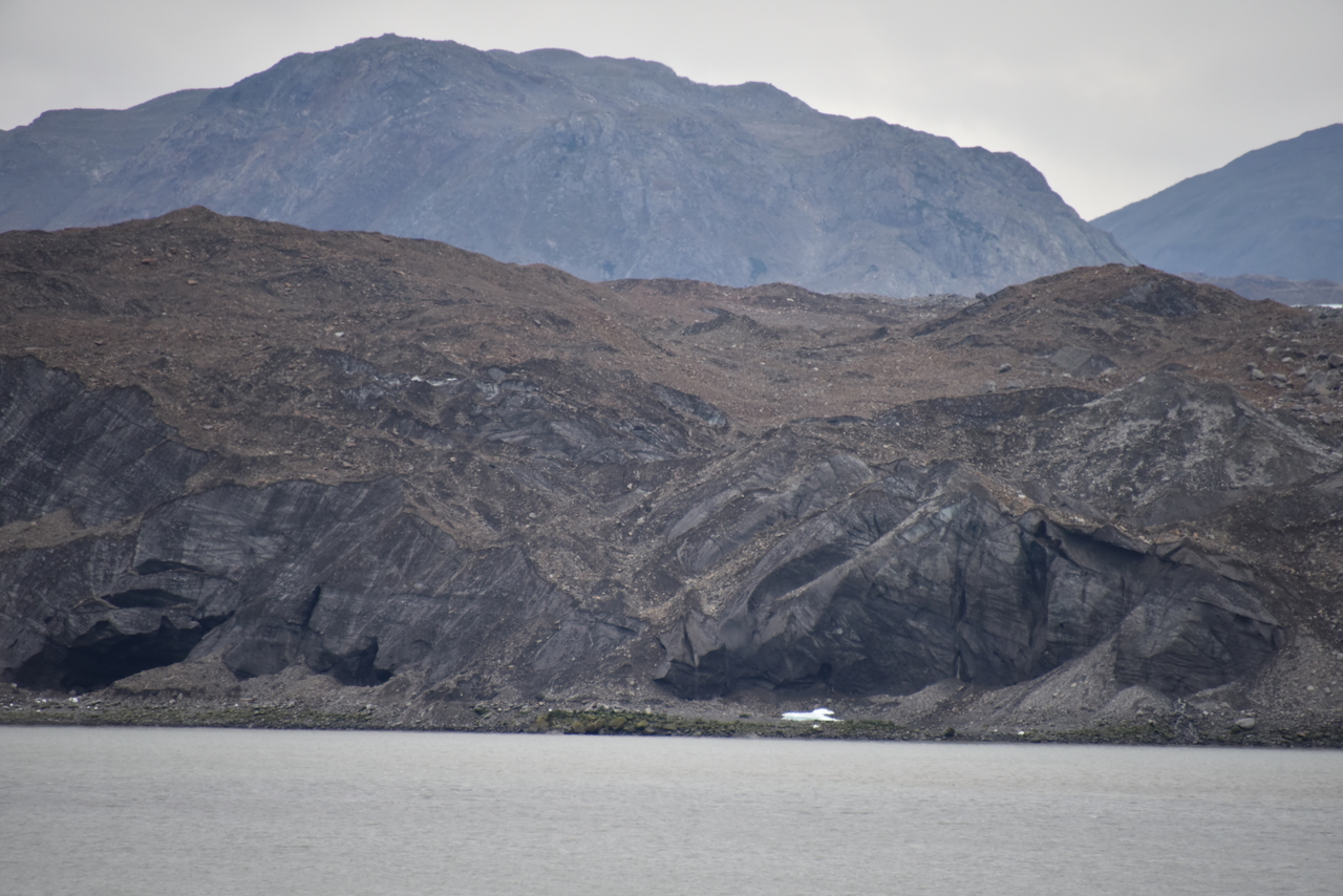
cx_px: 672
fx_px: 11193
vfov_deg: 4.6
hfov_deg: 6.9
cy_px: 448
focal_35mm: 300
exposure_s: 1/640
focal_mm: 300
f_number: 5.6
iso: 800
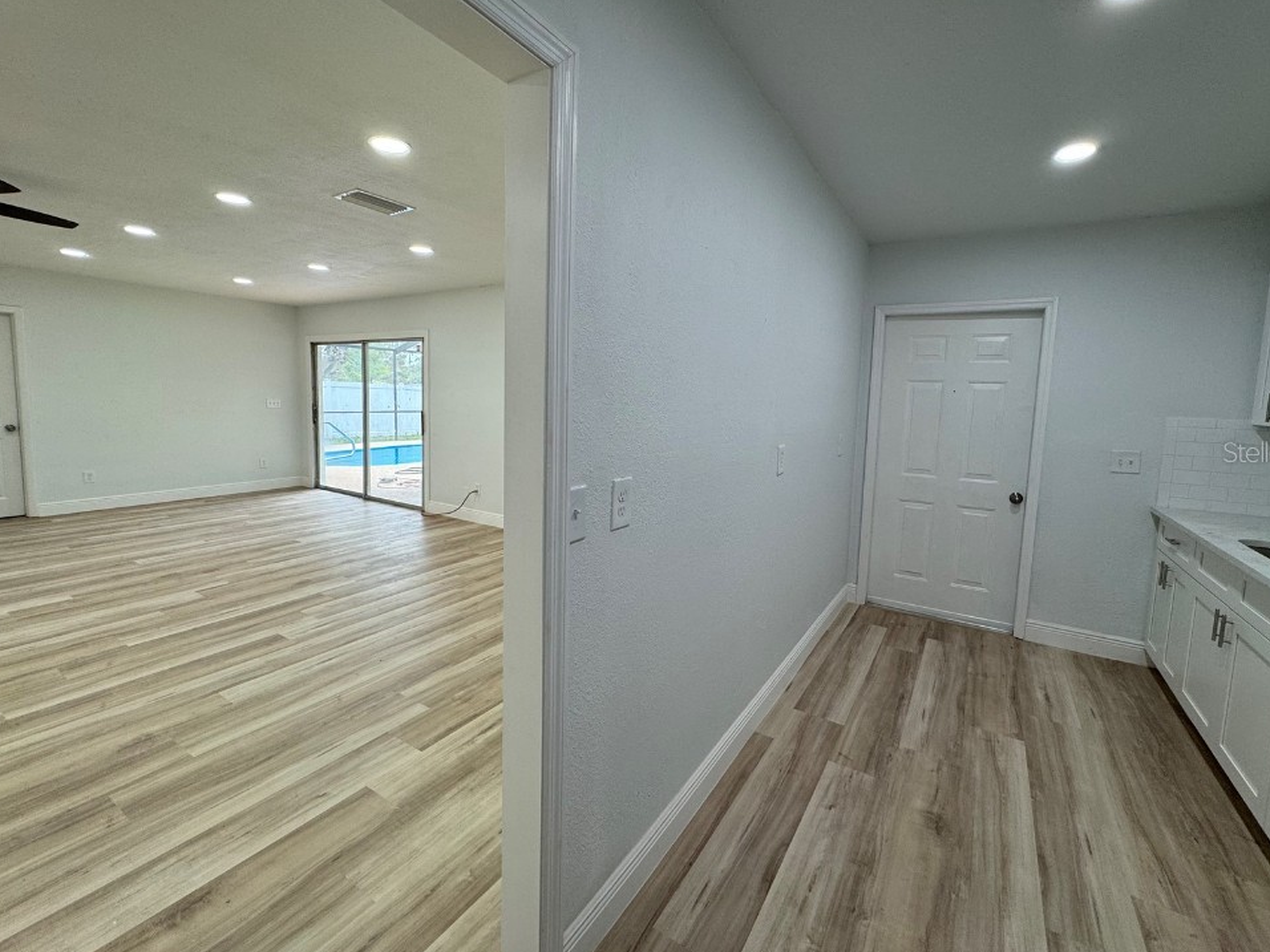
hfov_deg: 98.1
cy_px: 451
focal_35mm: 15
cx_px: 668
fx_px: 550
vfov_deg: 81.7
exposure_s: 1/120
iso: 125
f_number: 2.2
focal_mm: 2.22
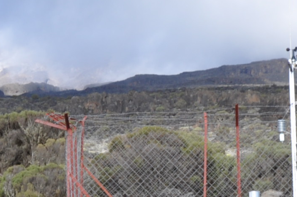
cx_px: 60
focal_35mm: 240
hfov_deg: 8.6
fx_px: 1980
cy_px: 293
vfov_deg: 5.6
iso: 200
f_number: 11
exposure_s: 1/125
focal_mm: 35
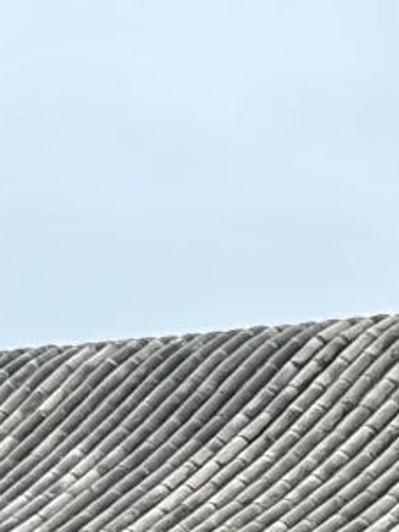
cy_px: 1223
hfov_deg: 6.3
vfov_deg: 8.1
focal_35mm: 228
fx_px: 3507
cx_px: 812
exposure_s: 1/601
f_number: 1.78
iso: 80
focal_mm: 6.76
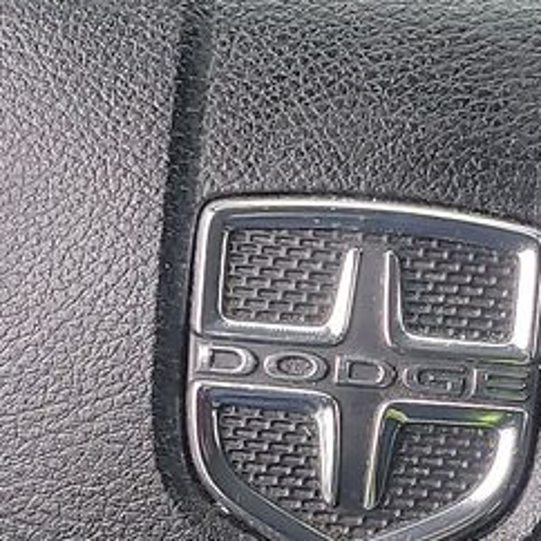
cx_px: 340
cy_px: 293
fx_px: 2475
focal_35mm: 140
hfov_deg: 12.5
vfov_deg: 12.5
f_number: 1.8
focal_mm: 6.7
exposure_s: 1/60
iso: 440
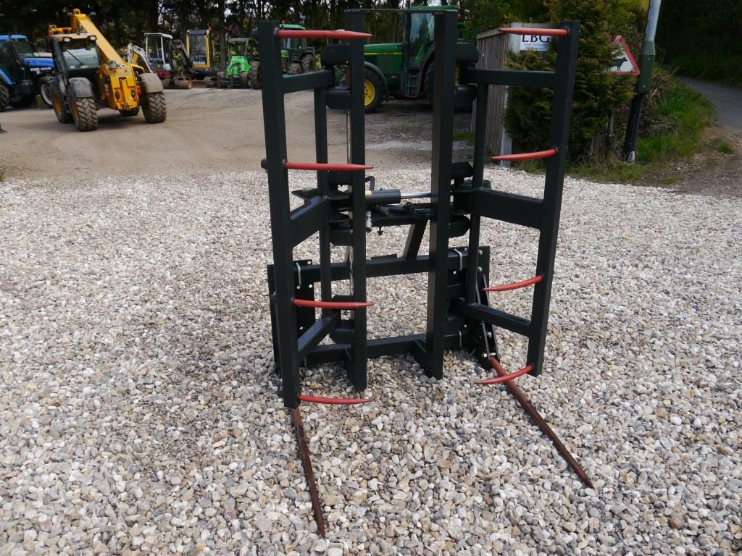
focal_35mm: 28
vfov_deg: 49.7
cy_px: 278
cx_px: 371
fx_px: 600
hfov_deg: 63.4
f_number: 6.3
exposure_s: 1/320
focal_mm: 14
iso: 160
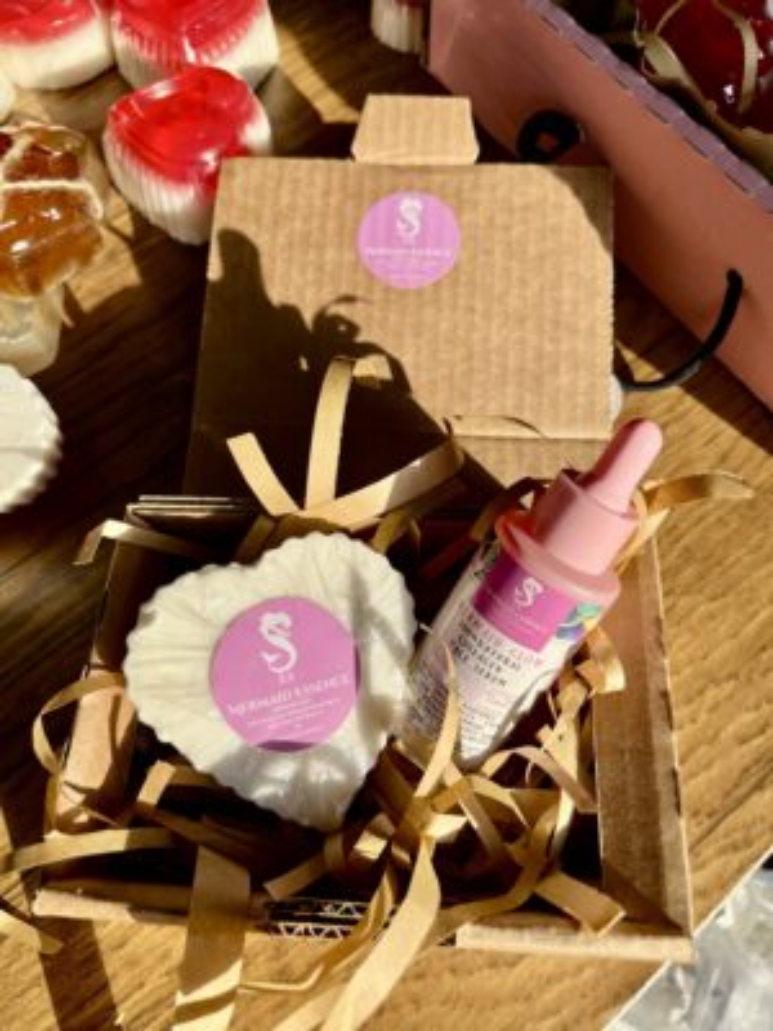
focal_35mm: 26
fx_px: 774
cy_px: 516
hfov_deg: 53.1
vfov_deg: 67.3
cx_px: 386
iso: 50
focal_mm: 5.1
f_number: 1.6
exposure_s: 1/1695
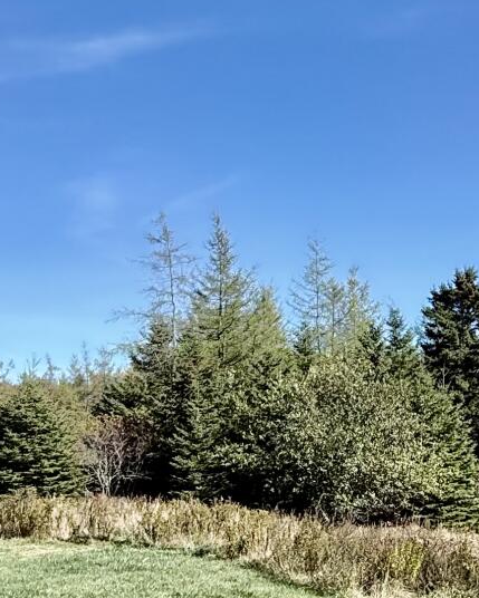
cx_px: 373
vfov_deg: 36.6
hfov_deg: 29.1
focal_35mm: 51
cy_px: 339
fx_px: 903
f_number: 2.2
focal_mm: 2.22
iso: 50
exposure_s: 1/1368
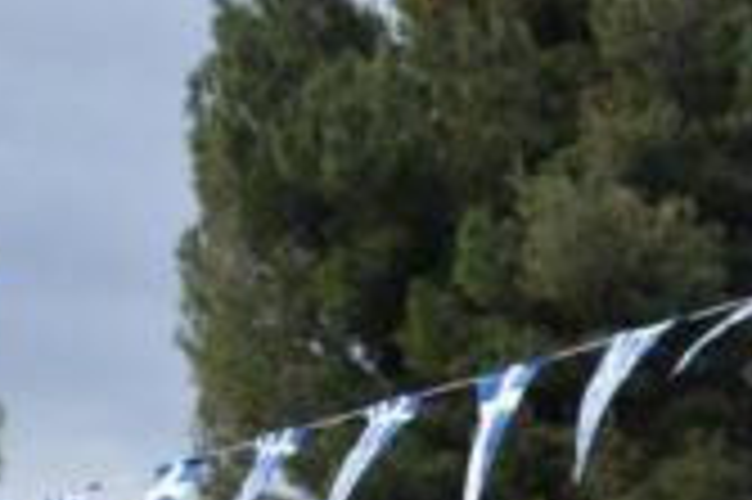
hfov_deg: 11.9
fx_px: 3464
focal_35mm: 166
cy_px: 1005
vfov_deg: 7.9
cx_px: 1117
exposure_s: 1/250
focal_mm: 24
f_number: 8
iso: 180
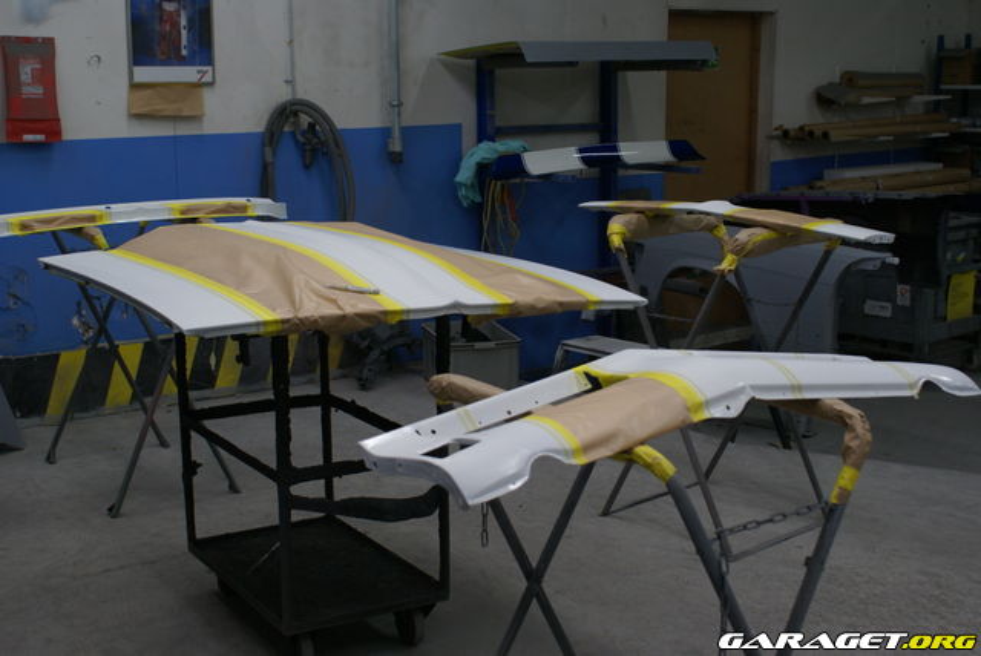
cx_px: 490
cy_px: 328
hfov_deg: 43.6
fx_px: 1227
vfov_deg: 29.9
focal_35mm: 45
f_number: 5
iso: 250
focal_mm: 30
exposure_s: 1/60
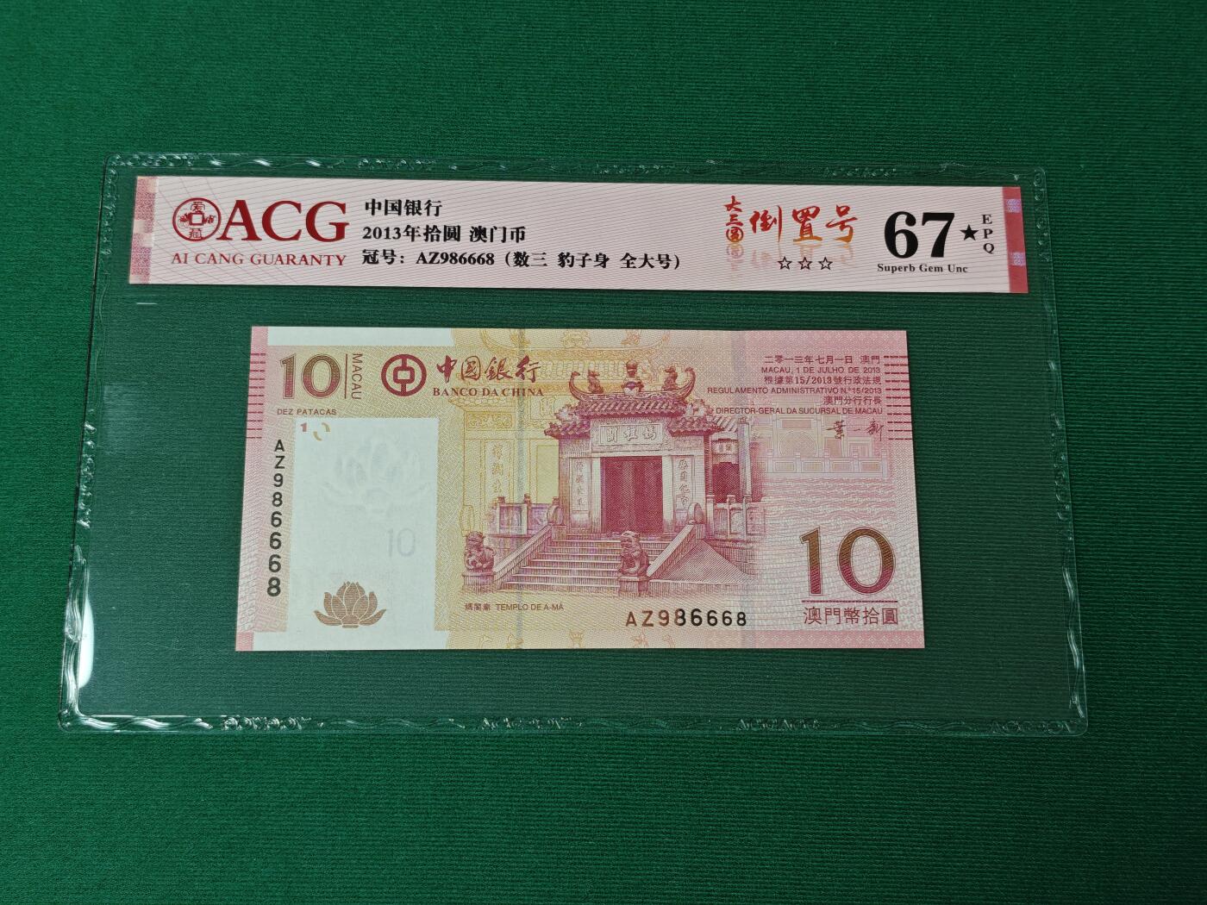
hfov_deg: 38.2
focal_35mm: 50
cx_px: 604
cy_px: 452
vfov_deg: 29.1
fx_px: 1743
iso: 200
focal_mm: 5.85
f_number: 1.63
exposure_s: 1/100
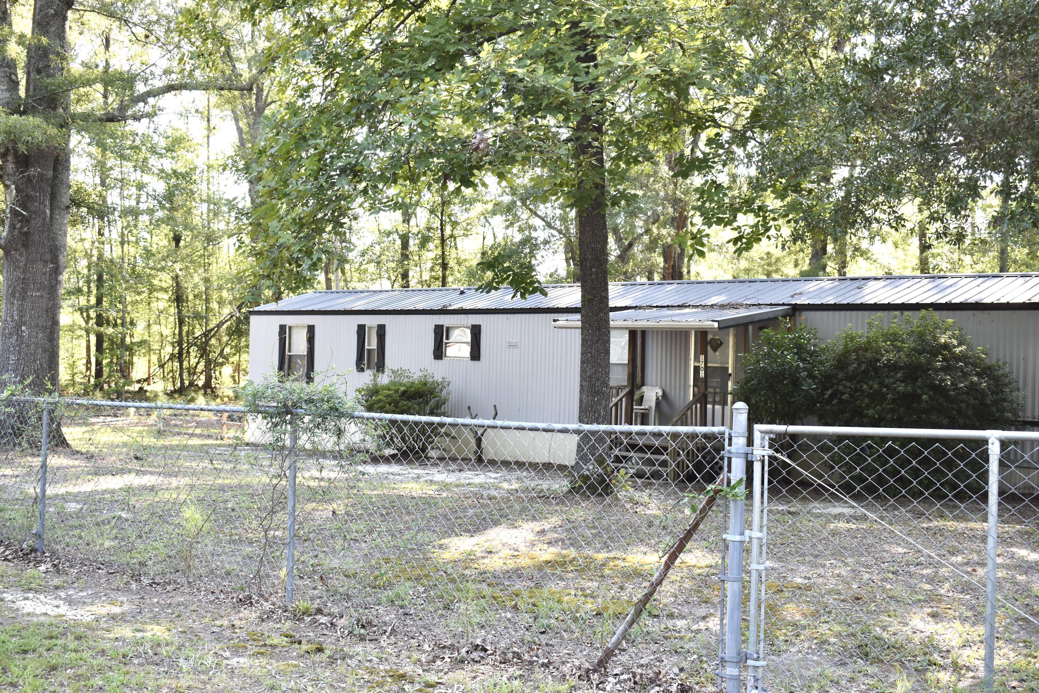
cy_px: 346
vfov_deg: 34.2
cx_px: 520
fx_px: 1125
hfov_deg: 49.6
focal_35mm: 39
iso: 400
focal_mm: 26
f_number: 6.3
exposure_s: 1/160
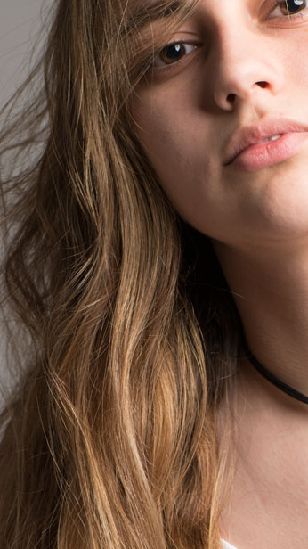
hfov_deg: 6.6
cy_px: 201
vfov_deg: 11.8
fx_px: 2660
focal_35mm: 183
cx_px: 268
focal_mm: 105
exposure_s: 1/200
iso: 100
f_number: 7.1
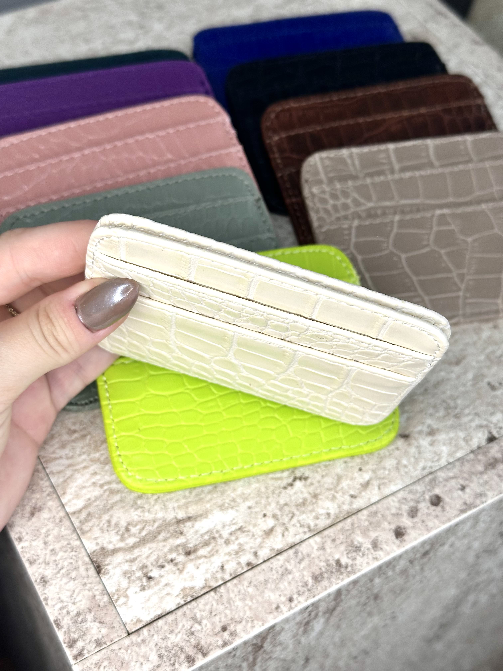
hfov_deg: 30.3
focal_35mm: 48
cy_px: 336
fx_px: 930
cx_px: 252
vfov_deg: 39.7
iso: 80
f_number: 1.78
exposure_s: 1/100
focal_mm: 6.86
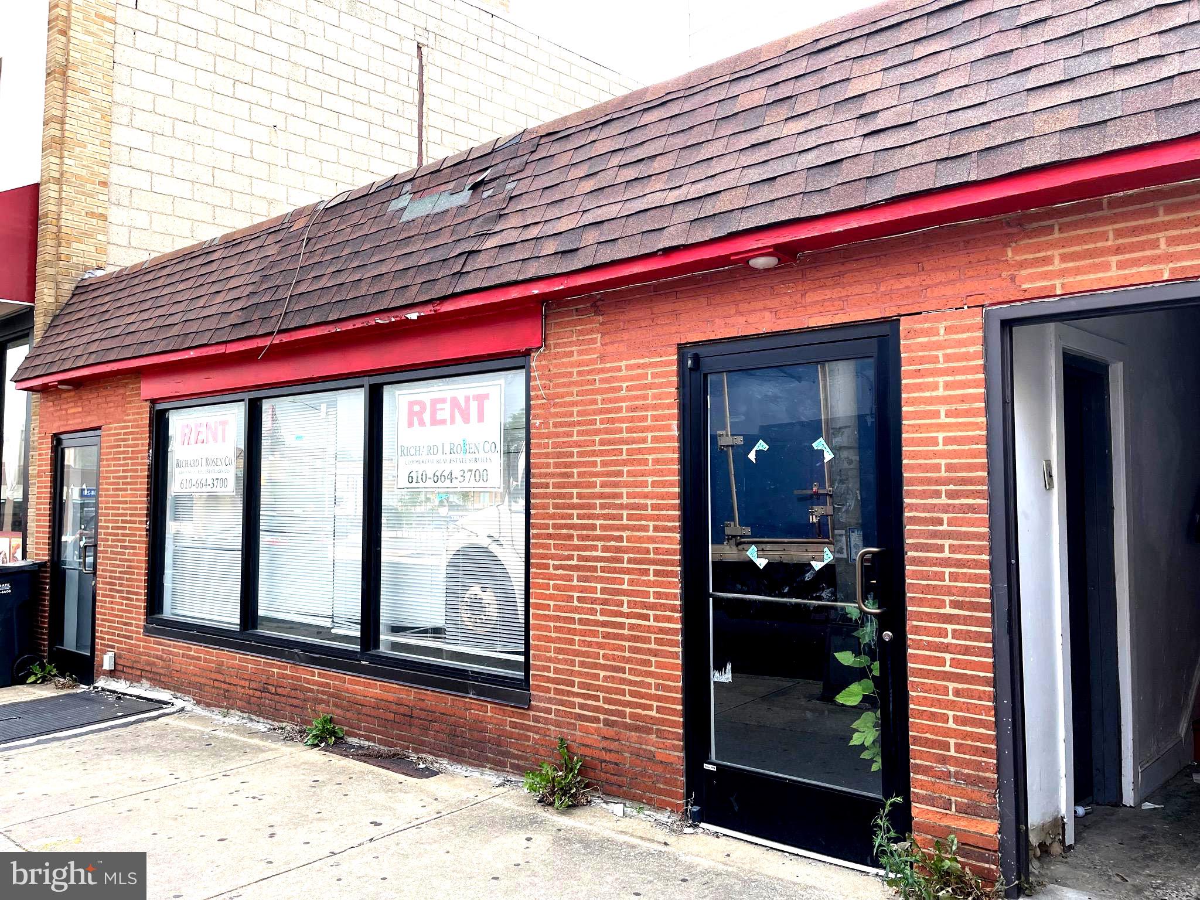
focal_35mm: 26
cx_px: 600
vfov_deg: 53.1
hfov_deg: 67.3
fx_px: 901
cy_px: 450
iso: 32
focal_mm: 5.1
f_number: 1.6
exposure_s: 1/556
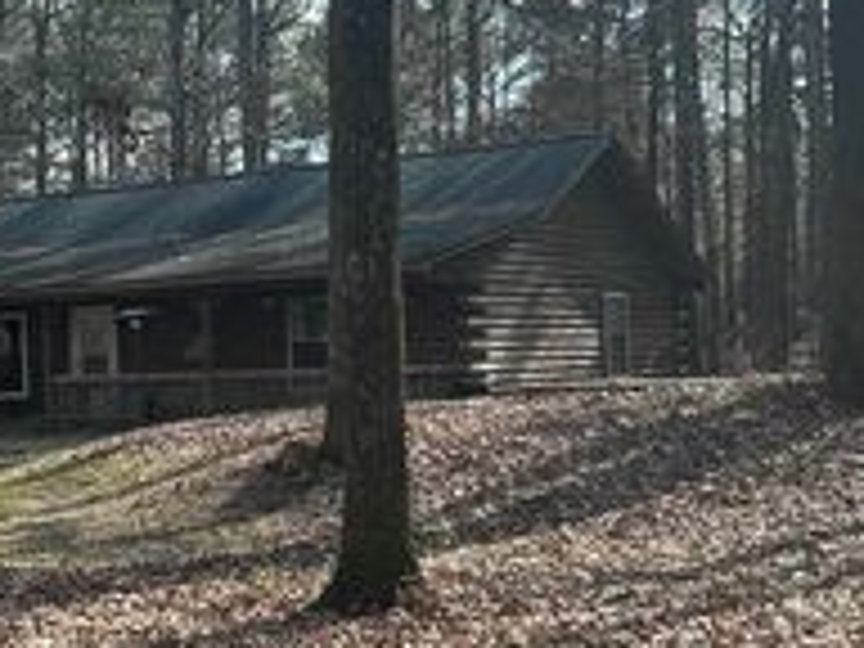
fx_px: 1822
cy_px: 349
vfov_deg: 20.2
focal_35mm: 73
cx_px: 14
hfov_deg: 25.4
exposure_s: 1/509
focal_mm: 3
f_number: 1.8
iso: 25
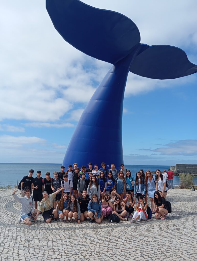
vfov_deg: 63.4
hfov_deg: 49.9
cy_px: 130
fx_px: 212
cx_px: 98
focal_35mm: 28
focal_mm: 4.22
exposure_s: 1/1022
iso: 110
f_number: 1.8
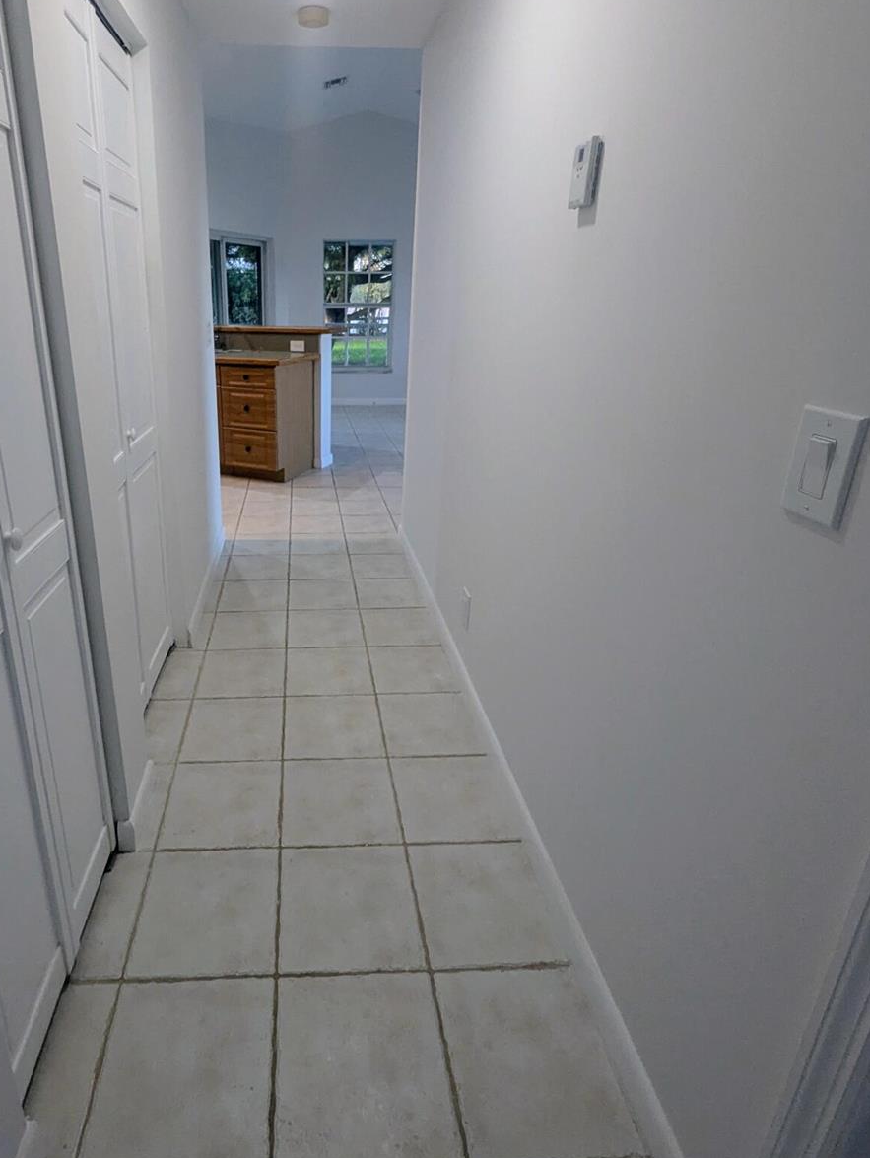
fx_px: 569
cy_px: 508
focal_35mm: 17
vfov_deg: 90.5
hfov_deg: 73.5
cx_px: 325
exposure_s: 1/60
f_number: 2.2
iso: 256
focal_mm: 1.95
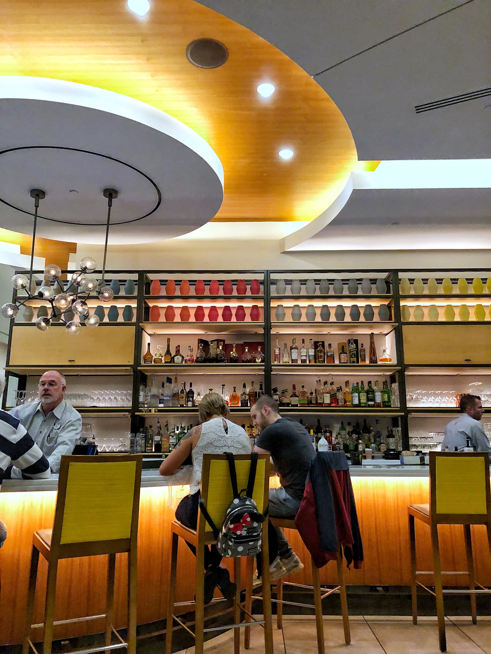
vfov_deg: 63.4
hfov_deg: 49.7
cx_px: 246
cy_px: 327
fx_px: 530
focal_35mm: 28
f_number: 1.8
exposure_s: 1/5
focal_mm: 4
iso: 100
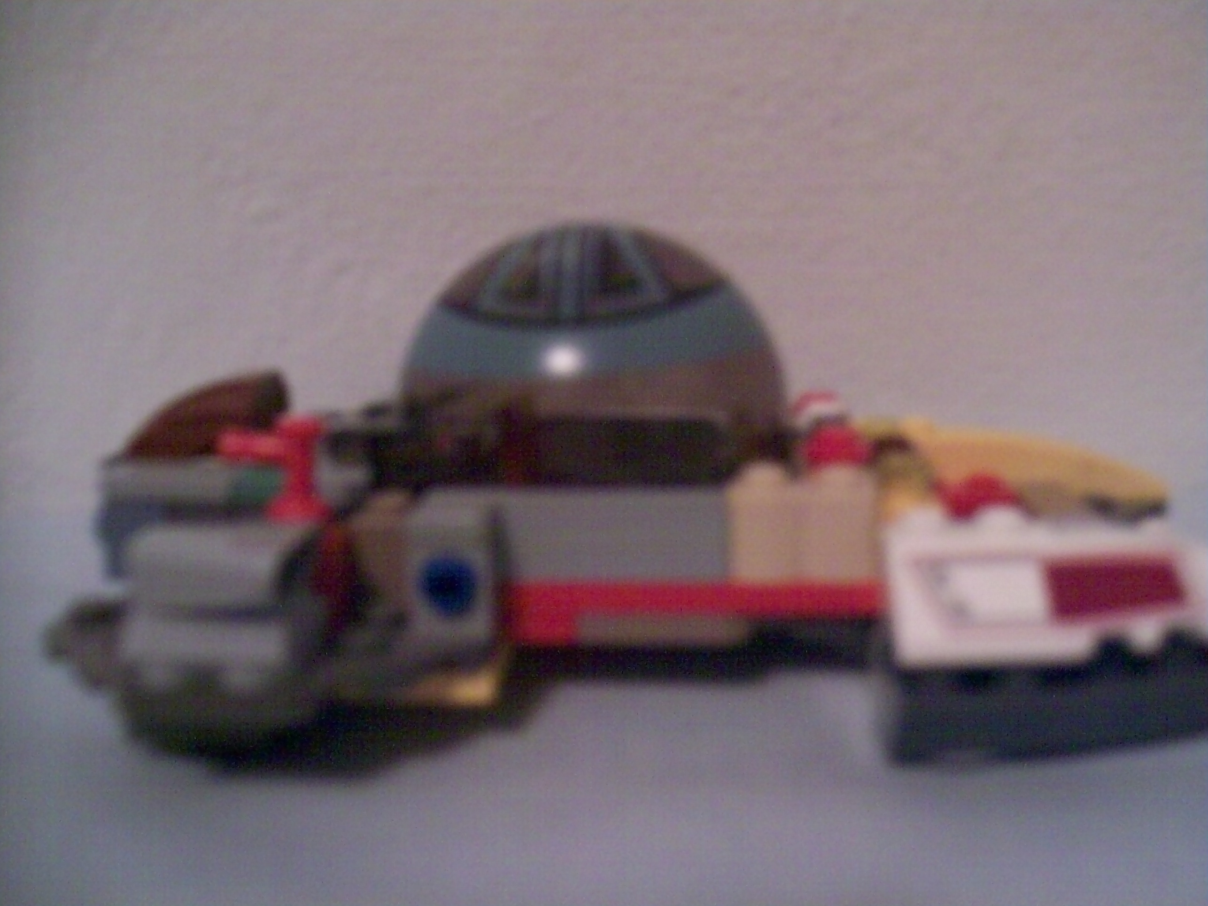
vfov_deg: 39.6
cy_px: 453
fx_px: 1256
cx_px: 604
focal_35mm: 36
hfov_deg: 51.4
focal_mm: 6
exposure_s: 1/8
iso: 160
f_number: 2.7
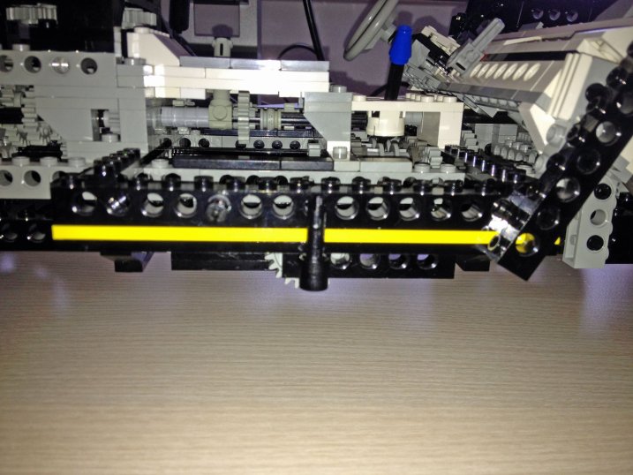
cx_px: 316
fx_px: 640
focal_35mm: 35
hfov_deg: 52.6
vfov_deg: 40.7
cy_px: 238
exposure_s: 1/61
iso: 64
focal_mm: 4.28
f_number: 2.4
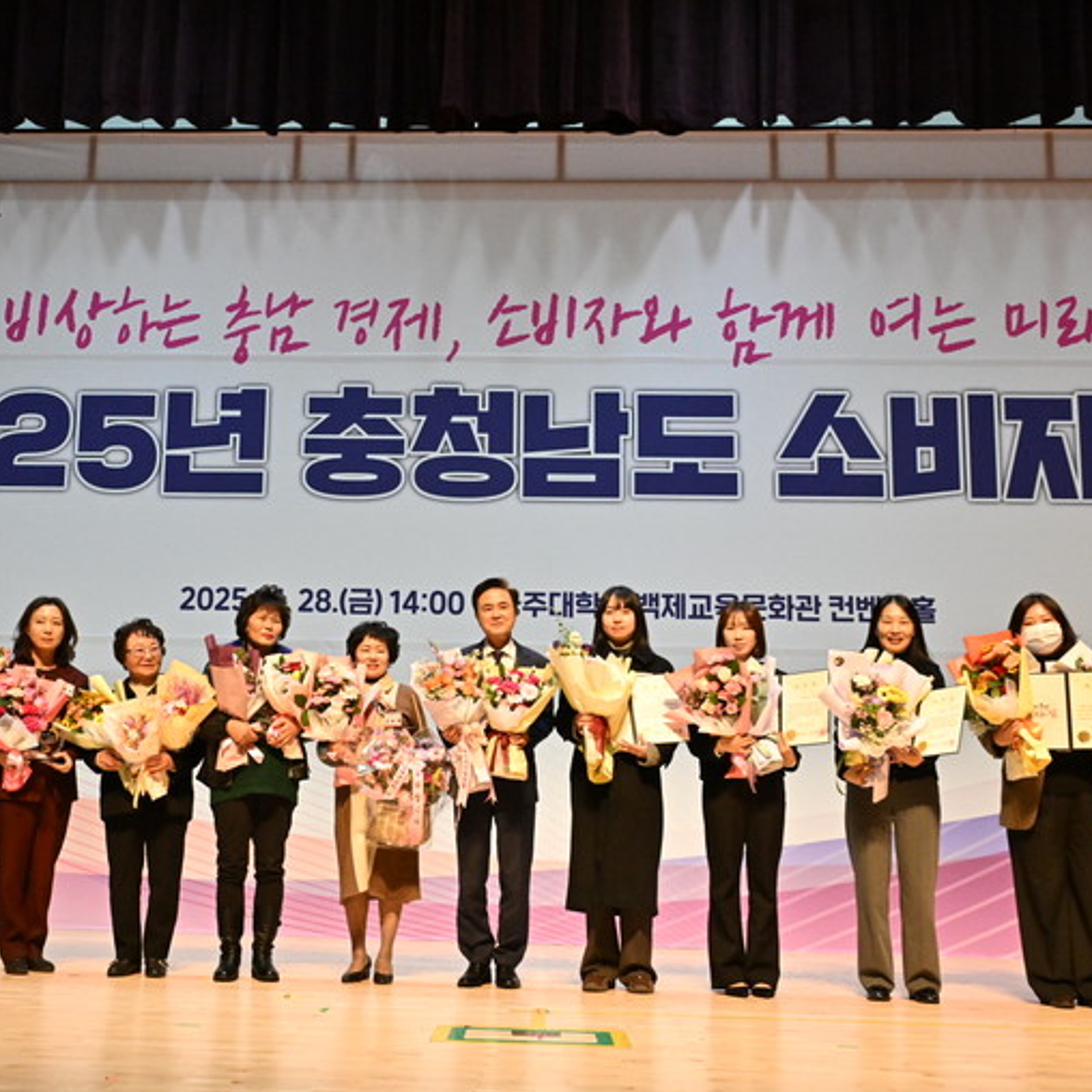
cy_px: 551
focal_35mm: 44
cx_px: 444
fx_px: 1558
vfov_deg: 38.6
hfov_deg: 38.5
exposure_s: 1/200
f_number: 10
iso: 6400
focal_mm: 33.5
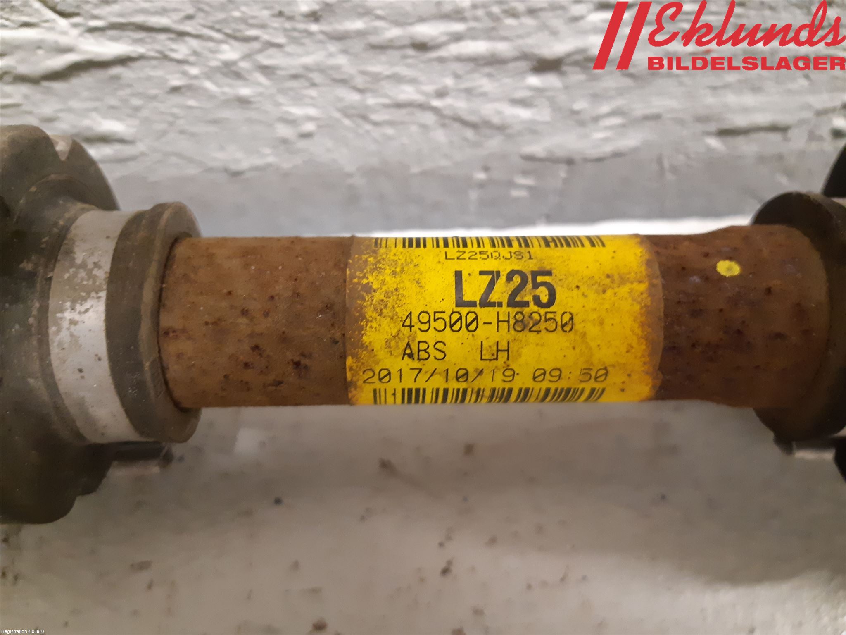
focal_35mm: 26
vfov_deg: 53.1
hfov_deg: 67.3
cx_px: 423
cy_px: 318
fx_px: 635
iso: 400
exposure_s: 1/25
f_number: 1.7
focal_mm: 3.93
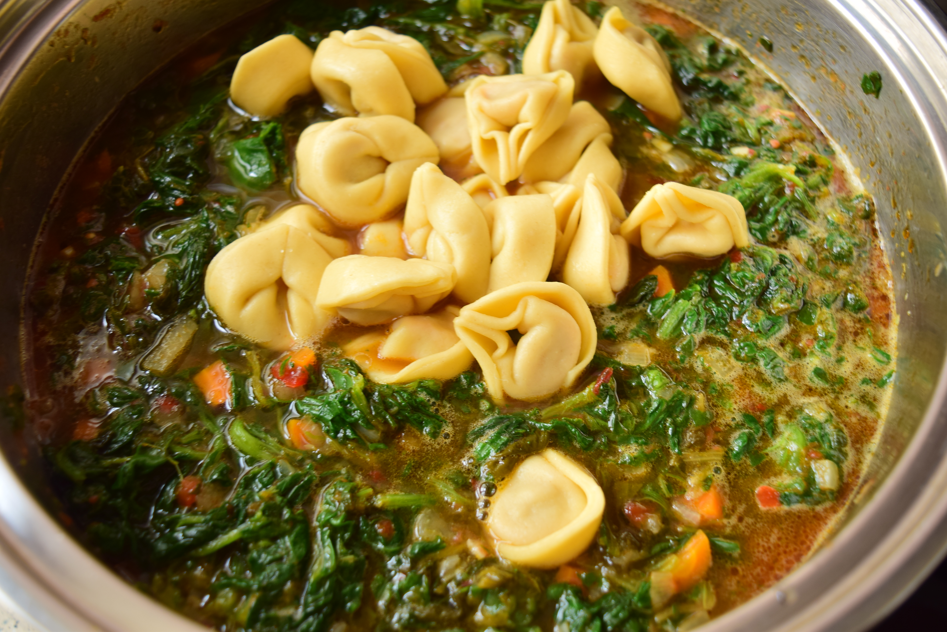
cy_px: 316
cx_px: 474
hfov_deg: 51.3
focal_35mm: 38
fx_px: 987
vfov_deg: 35.5
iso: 100
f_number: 4
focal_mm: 25
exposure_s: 1/20
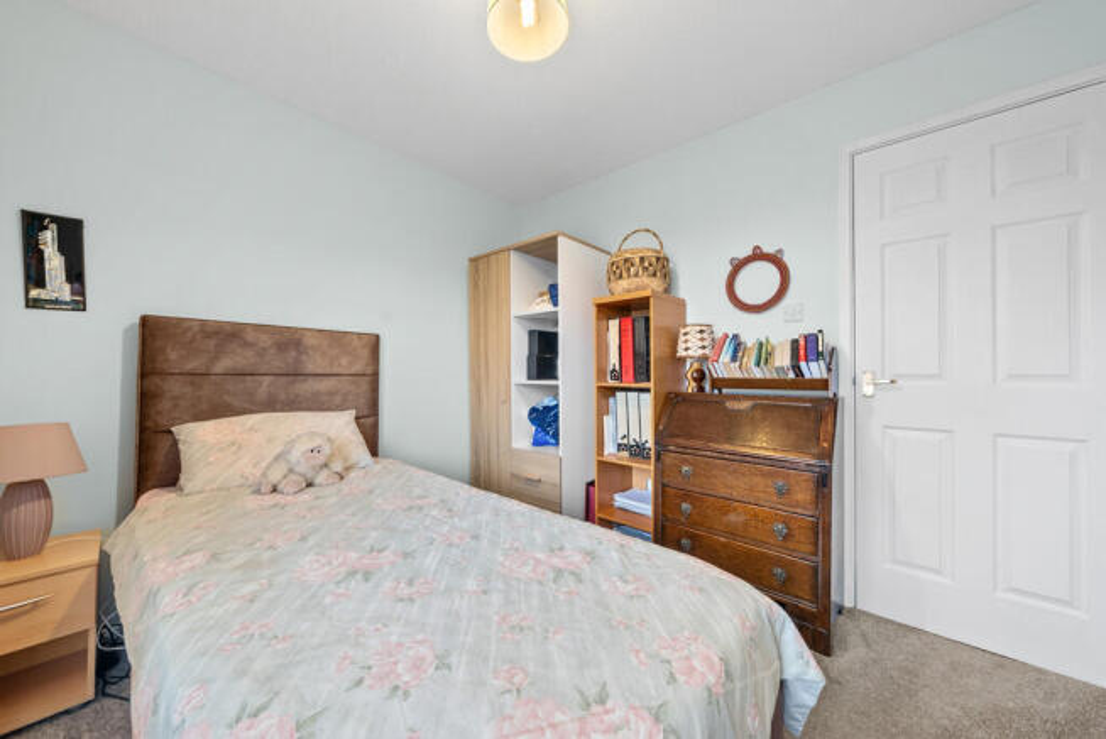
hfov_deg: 112.6
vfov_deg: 90.1
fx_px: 369
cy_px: 370
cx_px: 553
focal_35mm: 12
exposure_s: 4
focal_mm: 12
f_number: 9
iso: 200
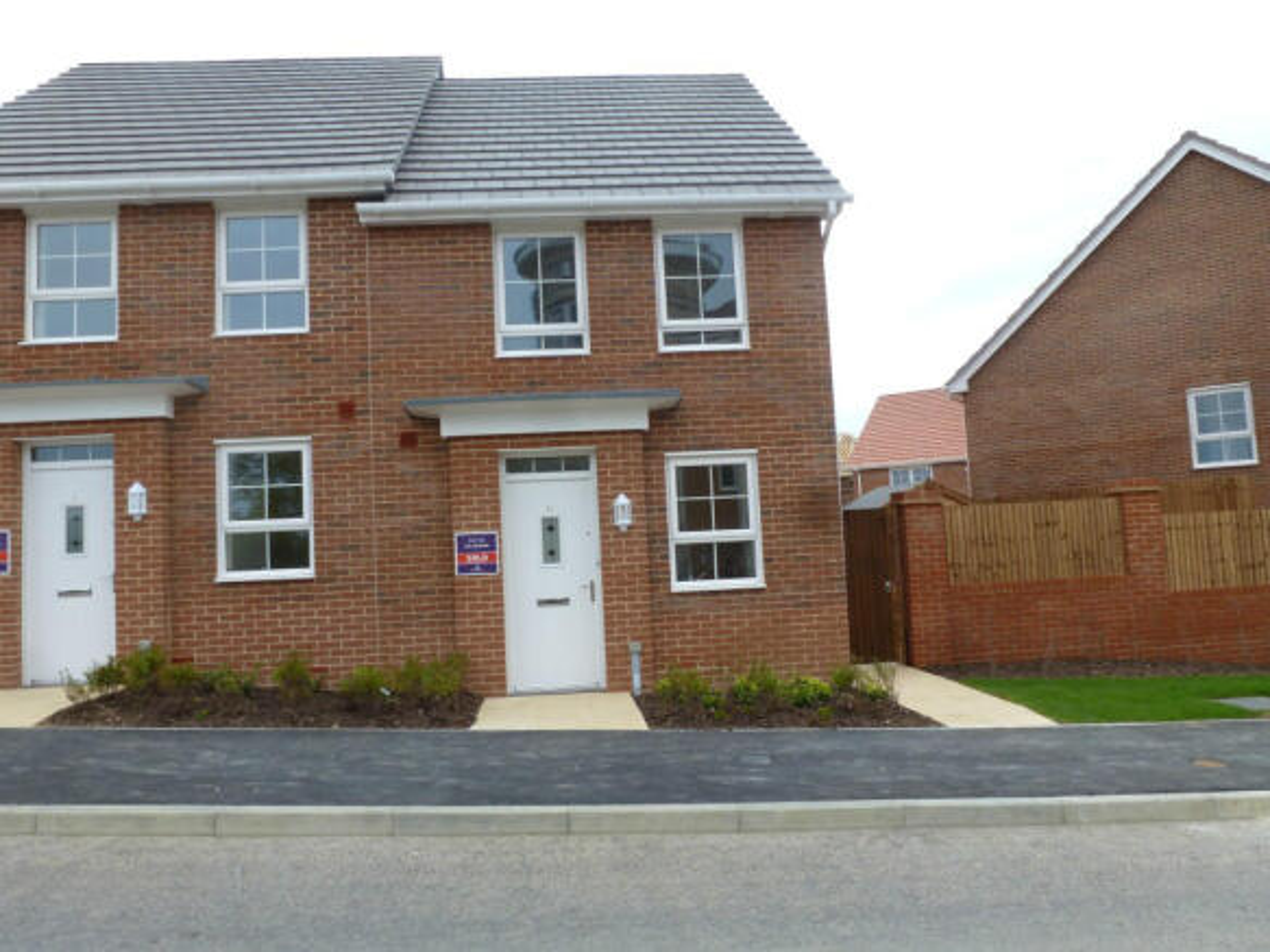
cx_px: 635
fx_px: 880
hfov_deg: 71.6
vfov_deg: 56.8
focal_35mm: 24
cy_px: 476
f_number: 4
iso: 100
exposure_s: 1/320
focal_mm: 4.3
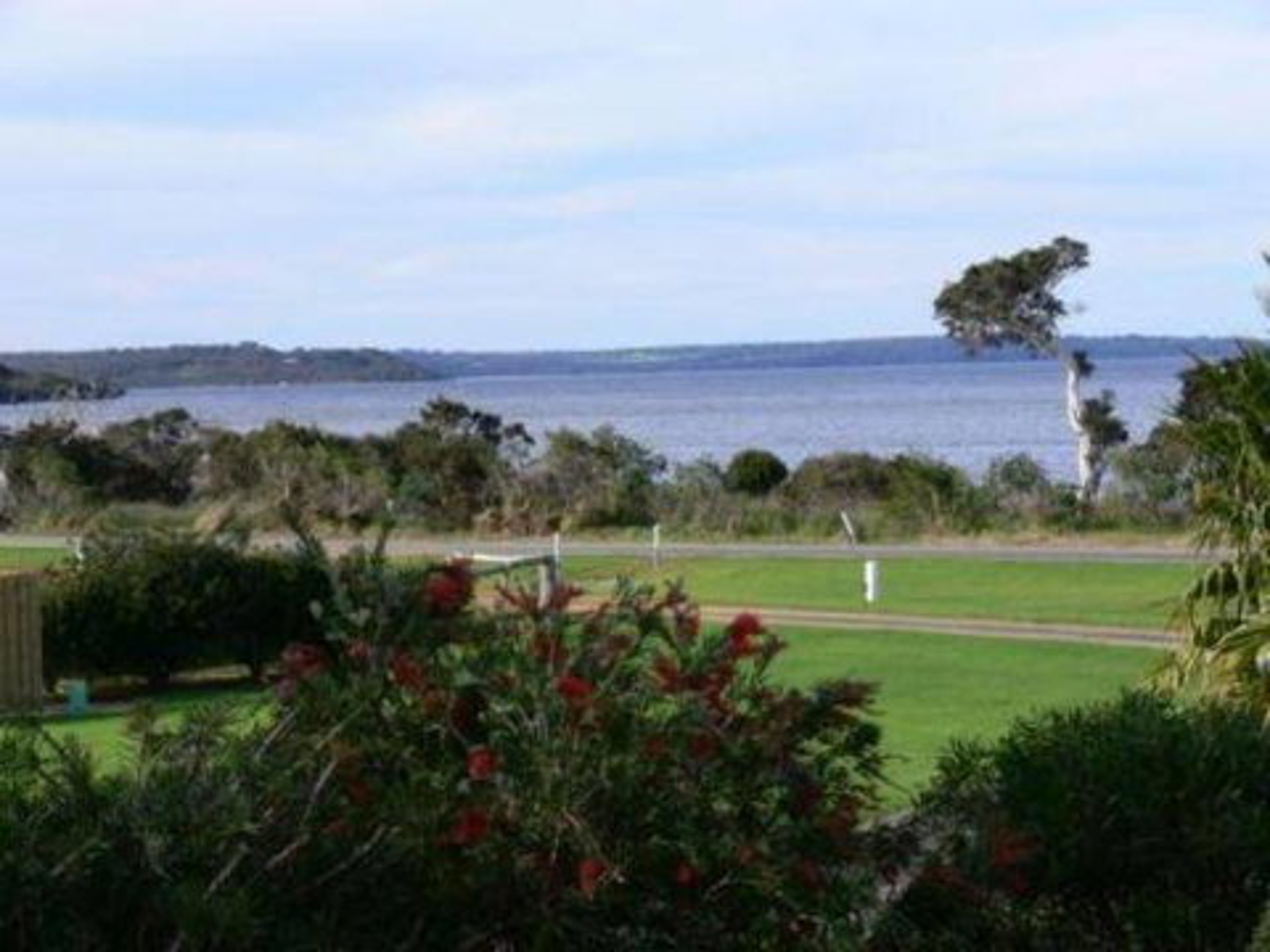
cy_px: 476
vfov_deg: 14.5
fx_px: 3742
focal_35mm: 102
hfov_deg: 19.3
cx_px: 635
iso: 100
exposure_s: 1/320
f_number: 5.6
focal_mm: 21.6
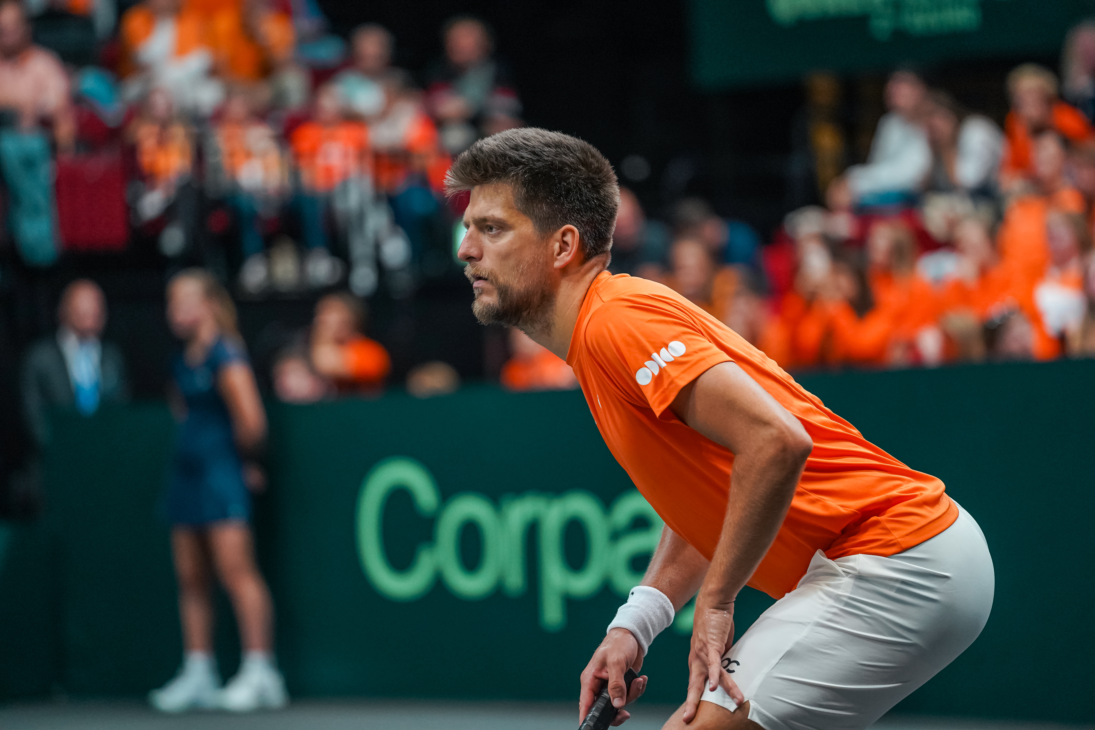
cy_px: 365
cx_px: 548
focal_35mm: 180
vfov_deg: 7.6
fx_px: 5475
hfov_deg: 11.4
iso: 2000
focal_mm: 180
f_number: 2.8
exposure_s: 1/800
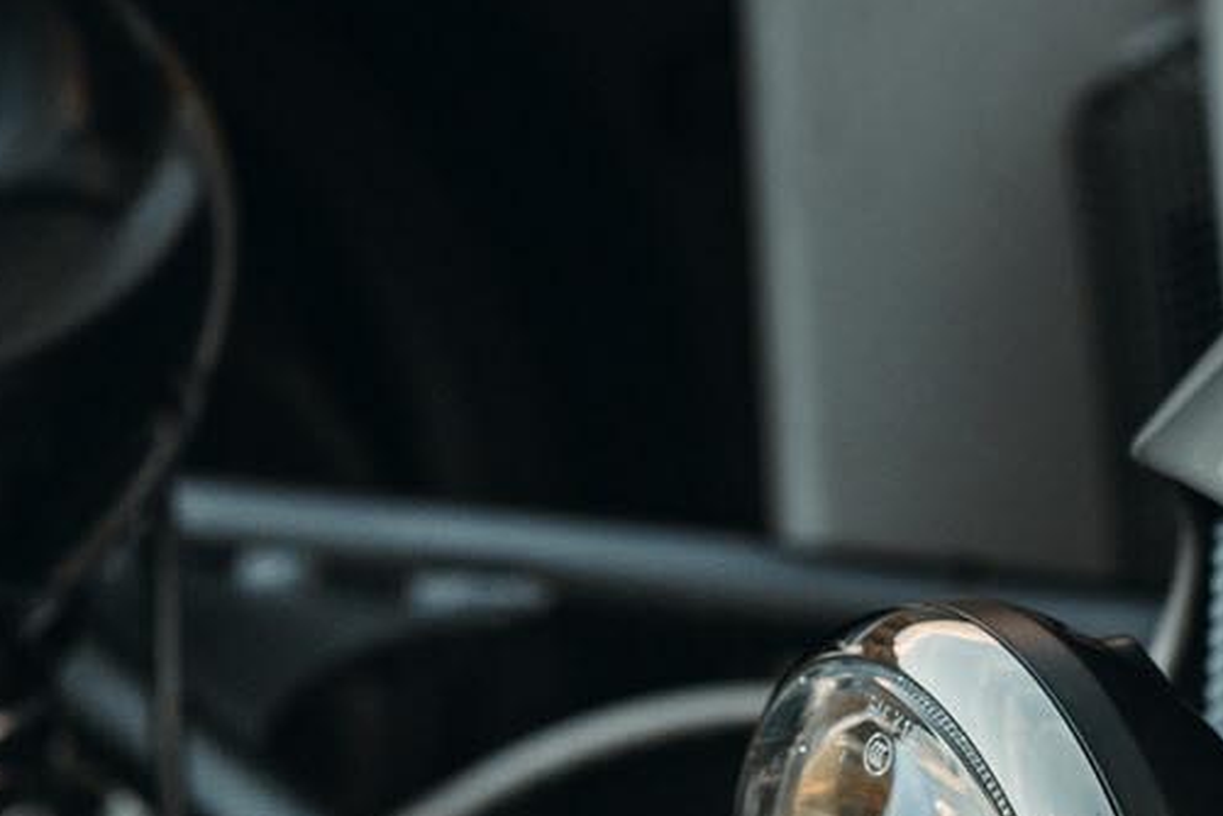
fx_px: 11074
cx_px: 1311
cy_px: 833
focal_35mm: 326
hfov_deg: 6.3
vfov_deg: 4.2
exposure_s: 1/400
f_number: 2.8
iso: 500
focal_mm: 85
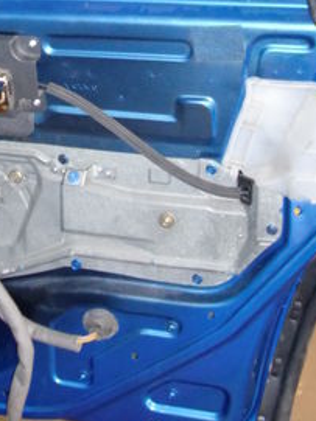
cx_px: 40
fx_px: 1035
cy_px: -2
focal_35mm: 85
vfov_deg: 22.2
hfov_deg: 17.1
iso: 400
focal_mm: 6.3
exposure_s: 1/60
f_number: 2.8
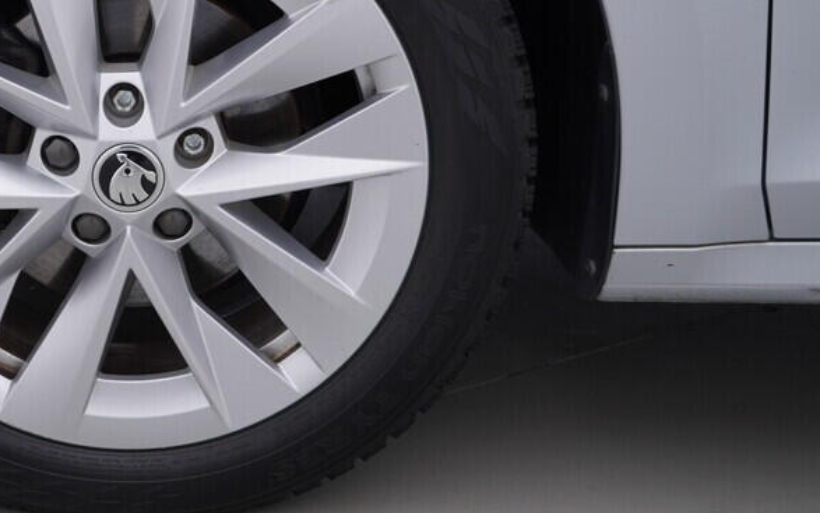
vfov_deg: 20.1
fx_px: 1430
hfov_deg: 30.9
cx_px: 117
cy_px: 97
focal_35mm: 64
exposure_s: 1/80
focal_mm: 24
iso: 125
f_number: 4
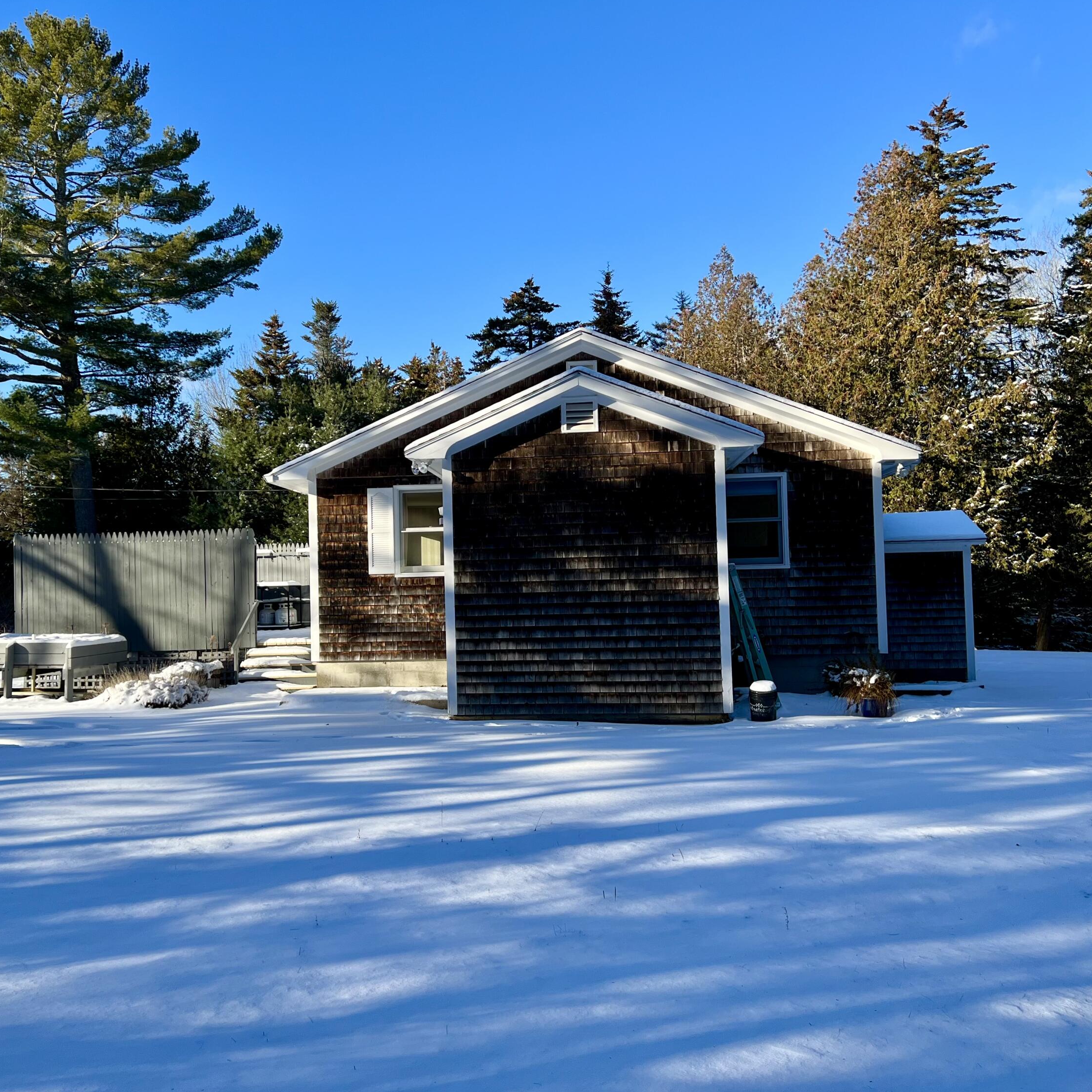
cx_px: 483
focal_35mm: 31
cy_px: 546
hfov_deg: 52.4
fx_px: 1106
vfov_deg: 52.5
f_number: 1.5
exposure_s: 1/1698
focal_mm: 5.7
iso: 50
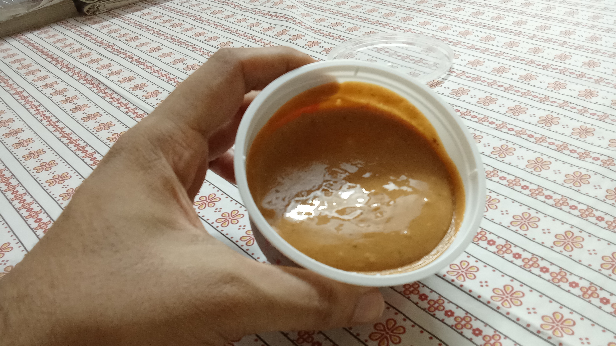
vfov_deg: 37.4
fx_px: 506
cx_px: 309
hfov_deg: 62.6
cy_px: 229
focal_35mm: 31
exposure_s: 1/33.3
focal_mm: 2.78
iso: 500
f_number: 2
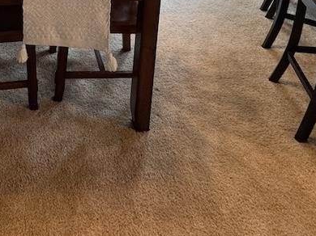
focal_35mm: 46
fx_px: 420
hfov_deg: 39.1
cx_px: 49
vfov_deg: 24.9
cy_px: -109
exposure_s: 1/60
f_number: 2.2
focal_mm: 2.22
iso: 320
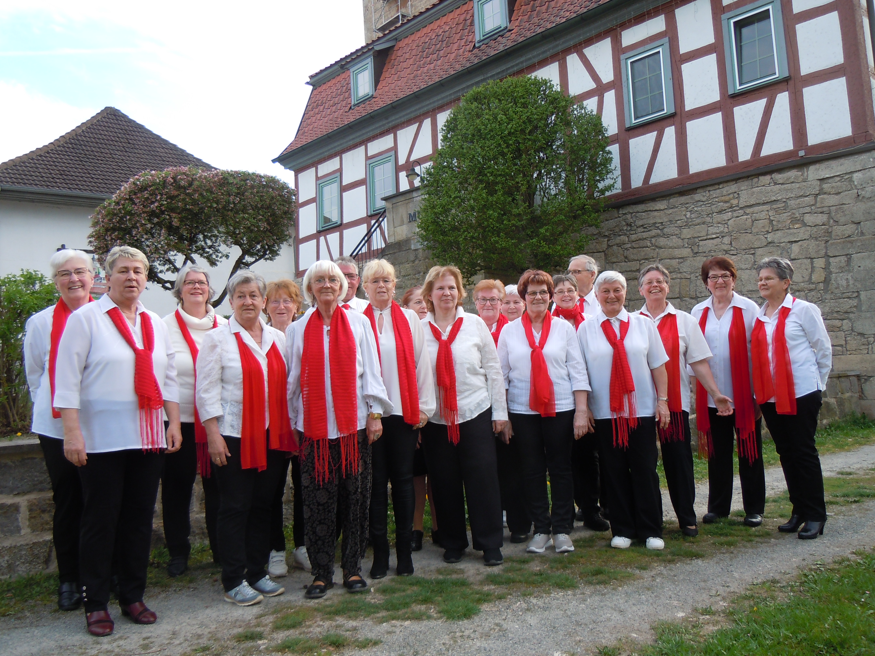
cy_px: 328
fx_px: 758
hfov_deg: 60.0
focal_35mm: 30
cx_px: 438
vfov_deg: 46.8
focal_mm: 5.4
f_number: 3.5
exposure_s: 1/100
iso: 100
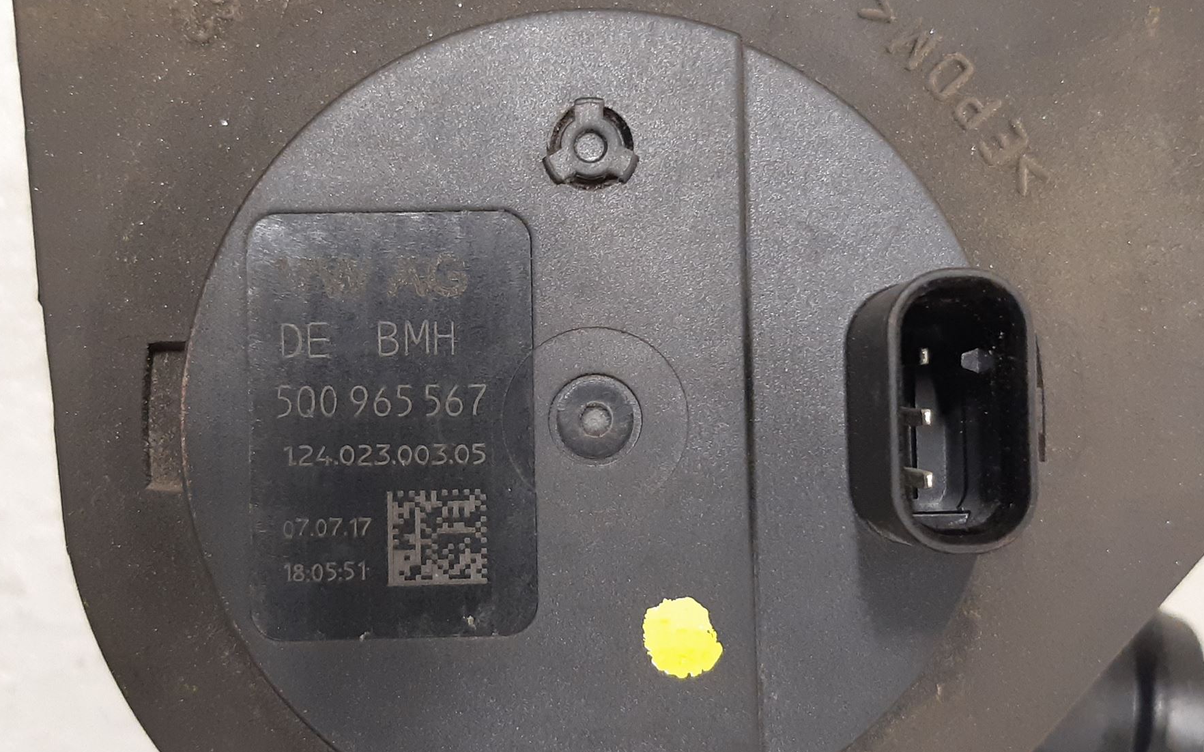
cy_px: 368
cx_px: 551
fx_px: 1050
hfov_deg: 59.6
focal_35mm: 32
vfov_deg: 39.4
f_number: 1.7
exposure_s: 1/25
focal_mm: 3.93
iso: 250
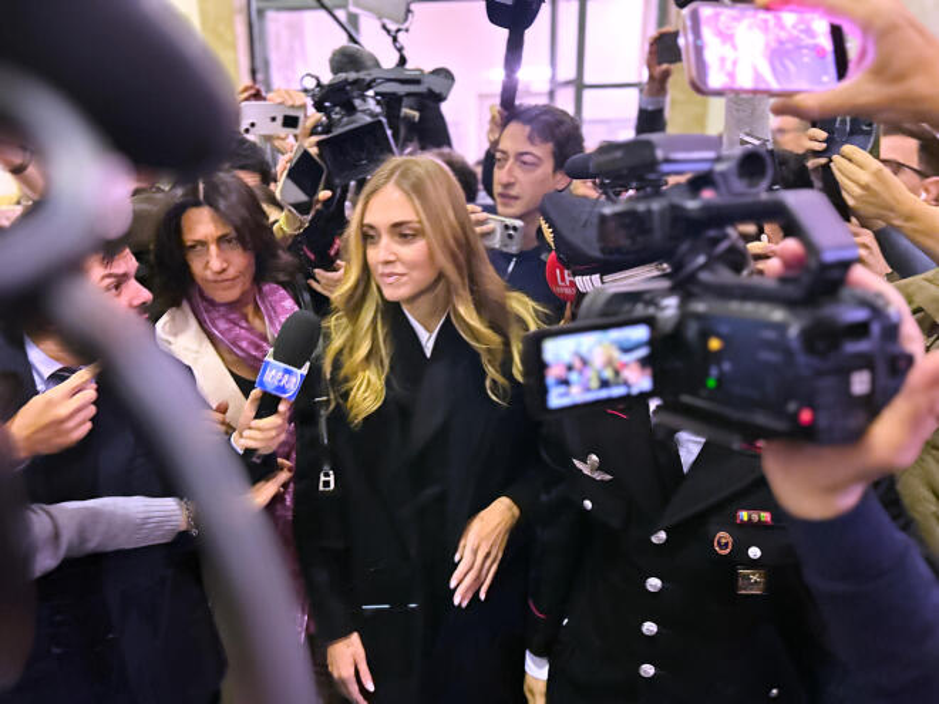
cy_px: 352
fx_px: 705
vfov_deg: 53.1
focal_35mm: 26
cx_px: 470
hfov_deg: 67.3
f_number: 1.5
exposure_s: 1/33
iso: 500
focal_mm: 5.7
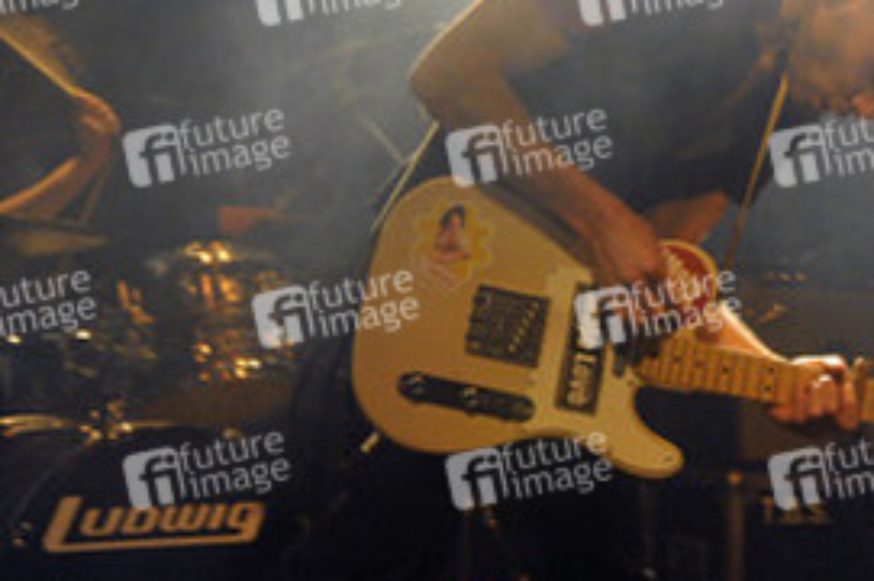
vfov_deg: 17.0
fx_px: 1940
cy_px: 229
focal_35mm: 80
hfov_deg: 25.3
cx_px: 572
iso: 6400
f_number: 5
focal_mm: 48
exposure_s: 1/50
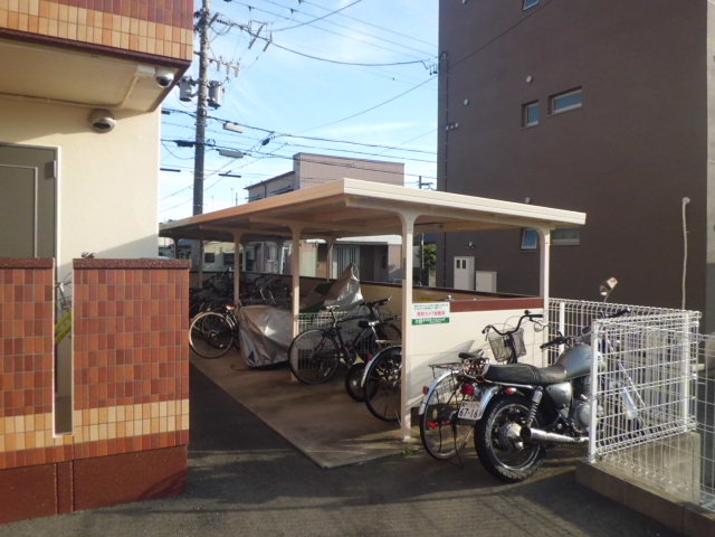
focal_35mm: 26
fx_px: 537
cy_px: 268
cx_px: 358
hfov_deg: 67.3
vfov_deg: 53.1
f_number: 7.9
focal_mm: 4.7
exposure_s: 1/80
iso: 100
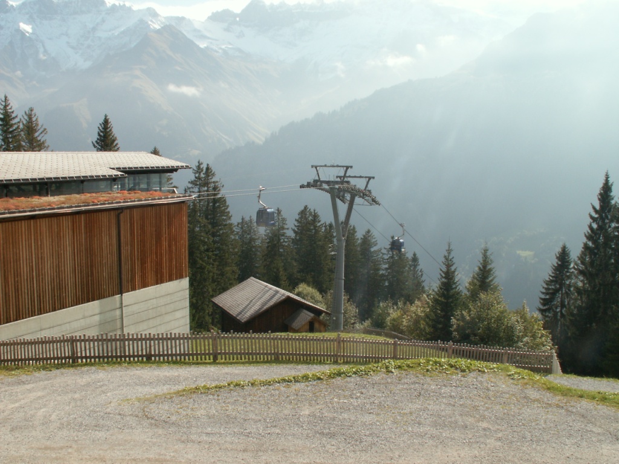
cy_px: 232
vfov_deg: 40.7
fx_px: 626
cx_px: 310
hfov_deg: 52.6
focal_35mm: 35
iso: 50
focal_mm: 5.86
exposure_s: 1/100
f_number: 8
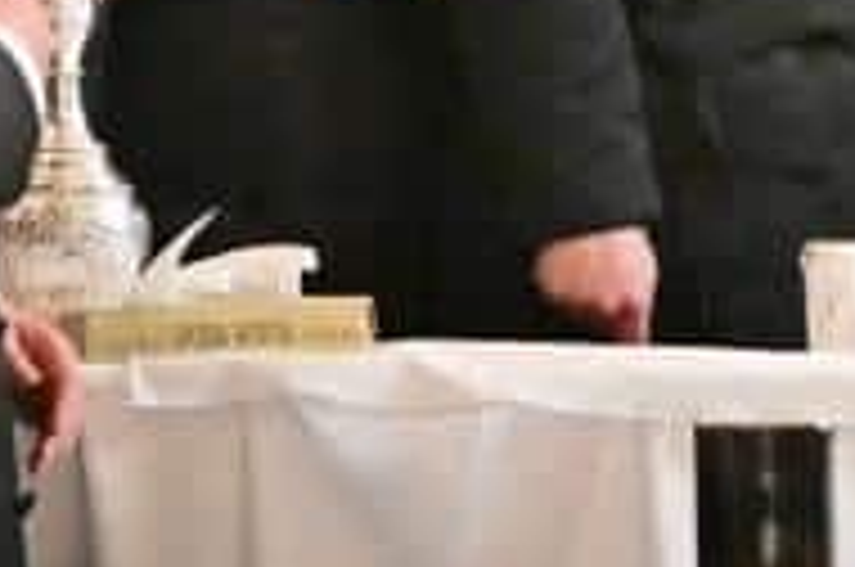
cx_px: 1454
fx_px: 21505
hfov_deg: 2.3
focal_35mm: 907
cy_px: -117
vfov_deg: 1.5
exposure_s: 1/160
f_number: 2.8
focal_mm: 112
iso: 1600
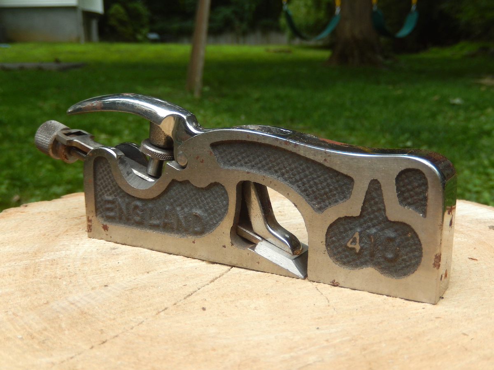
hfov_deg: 45.8
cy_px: 185
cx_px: 247
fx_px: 585
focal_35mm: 41
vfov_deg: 35.1
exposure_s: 1/100
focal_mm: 7.3
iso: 125
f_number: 4.2
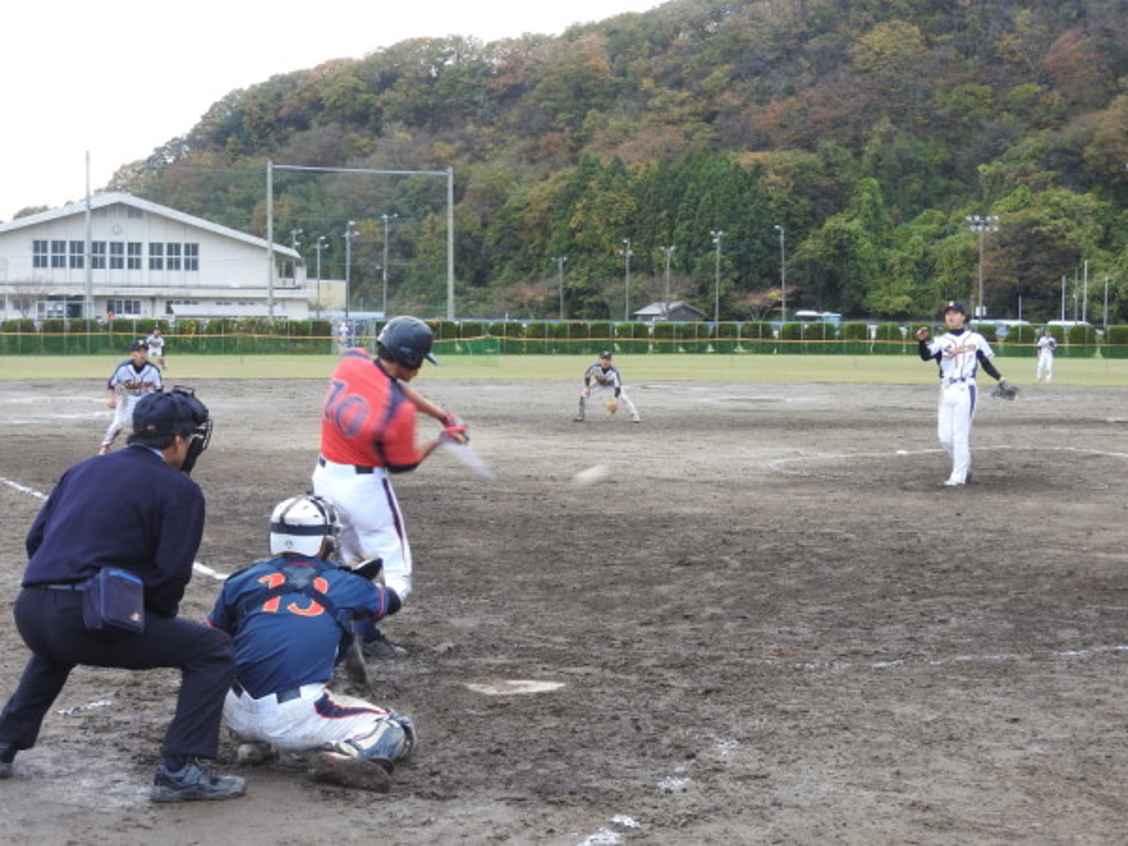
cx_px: 564
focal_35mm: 65
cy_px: 423
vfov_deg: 22.6
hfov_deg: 29.8
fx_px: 2118
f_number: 4.2
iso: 100
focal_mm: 11.6
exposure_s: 1/60
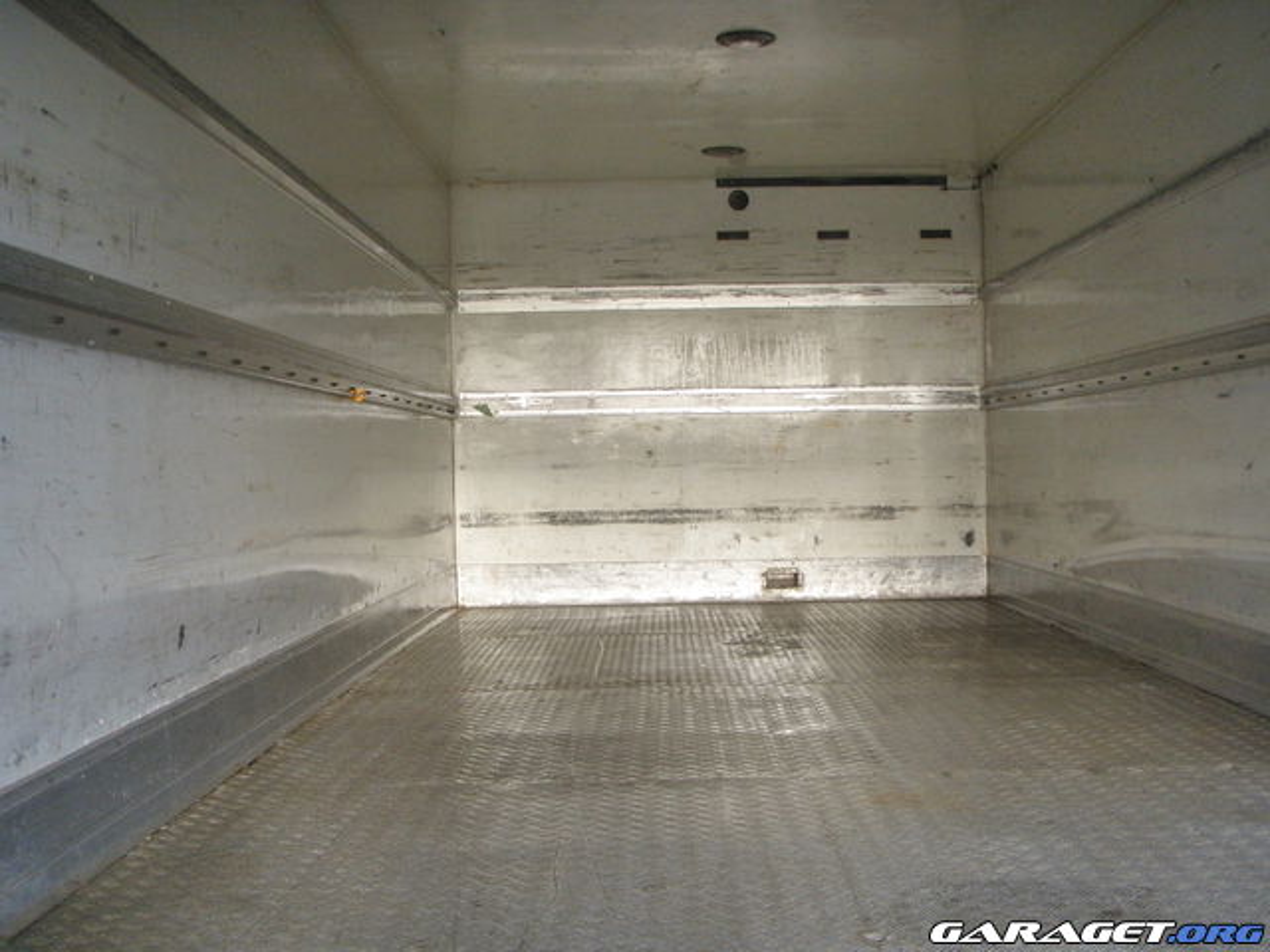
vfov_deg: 37.7
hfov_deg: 49.0
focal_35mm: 38
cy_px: 476
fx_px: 1394
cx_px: 635
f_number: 3.5
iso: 200
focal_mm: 6.7
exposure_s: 1/125
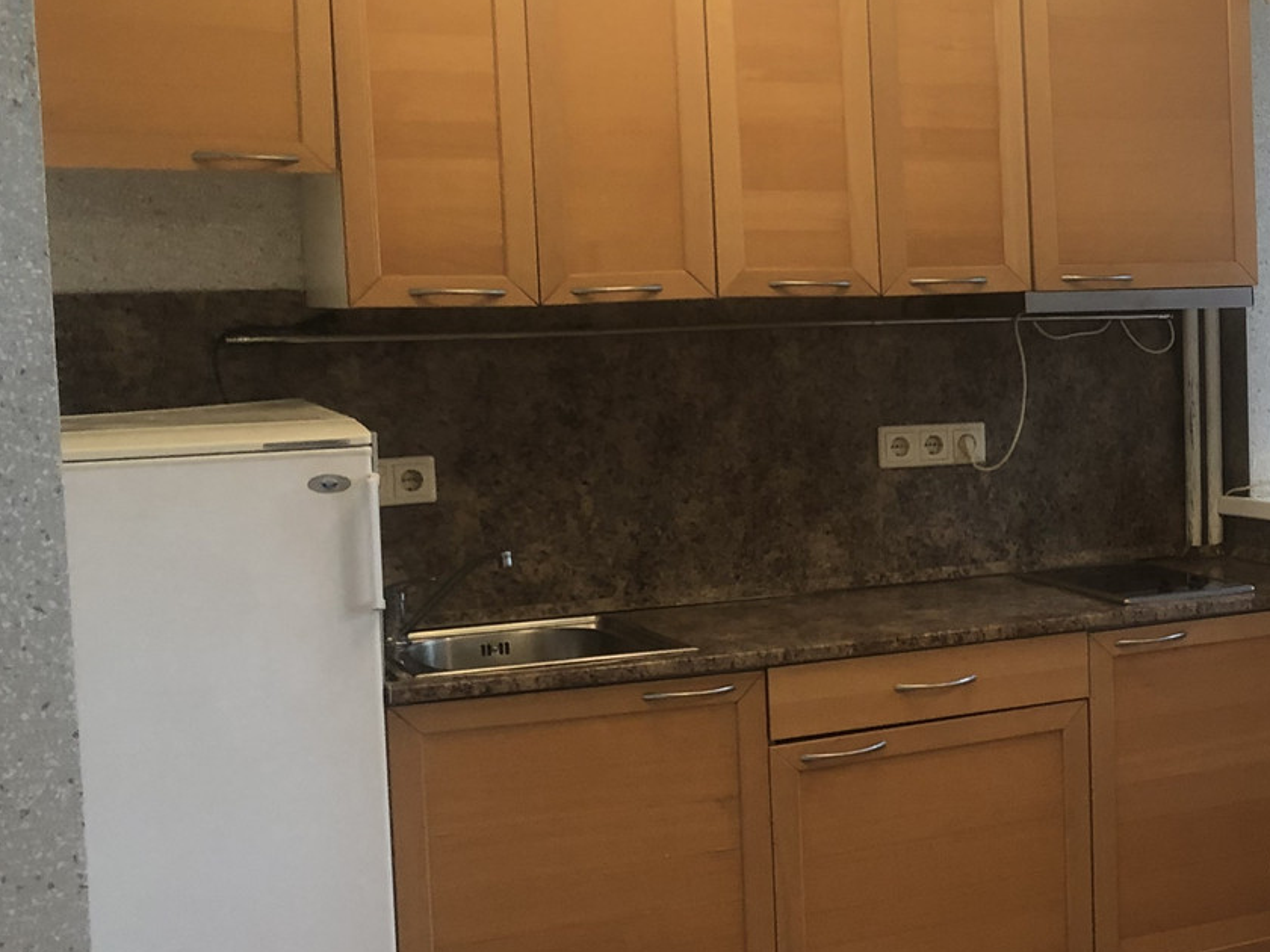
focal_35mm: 64
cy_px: 476
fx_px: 2348
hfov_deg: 27.4
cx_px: 1433
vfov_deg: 22.9
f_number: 1.8
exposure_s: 1/20
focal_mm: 3.99
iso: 40
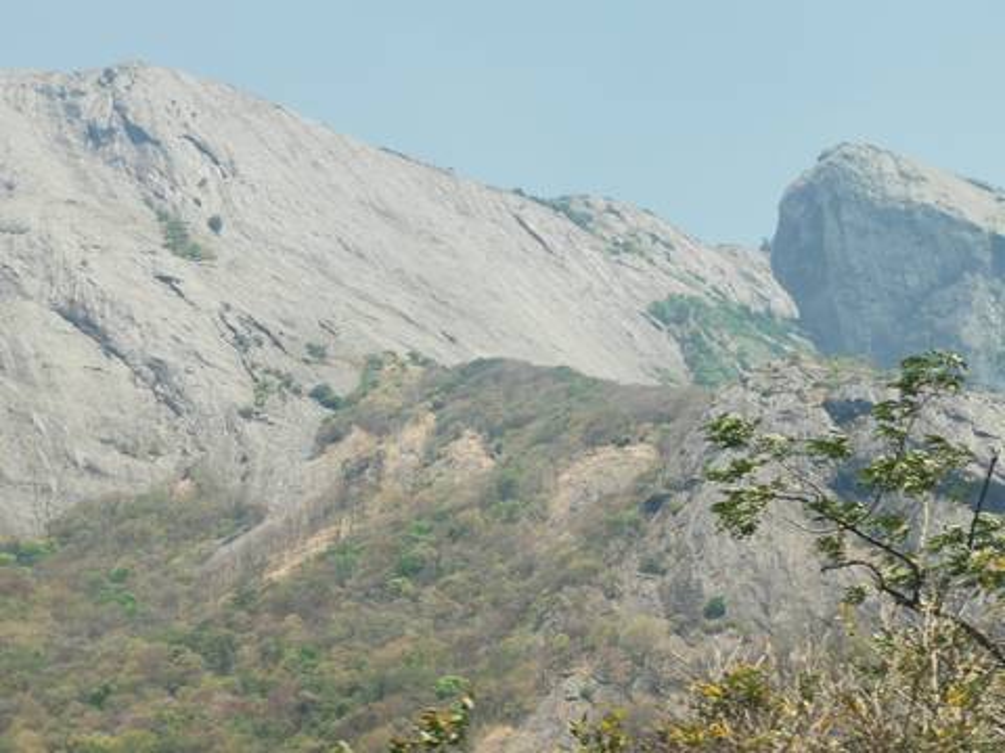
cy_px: 376
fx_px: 2816
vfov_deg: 15.2
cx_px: 502
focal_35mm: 97
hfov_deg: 20.2
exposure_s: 1/733
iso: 50
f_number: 2.4
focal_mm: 7.48
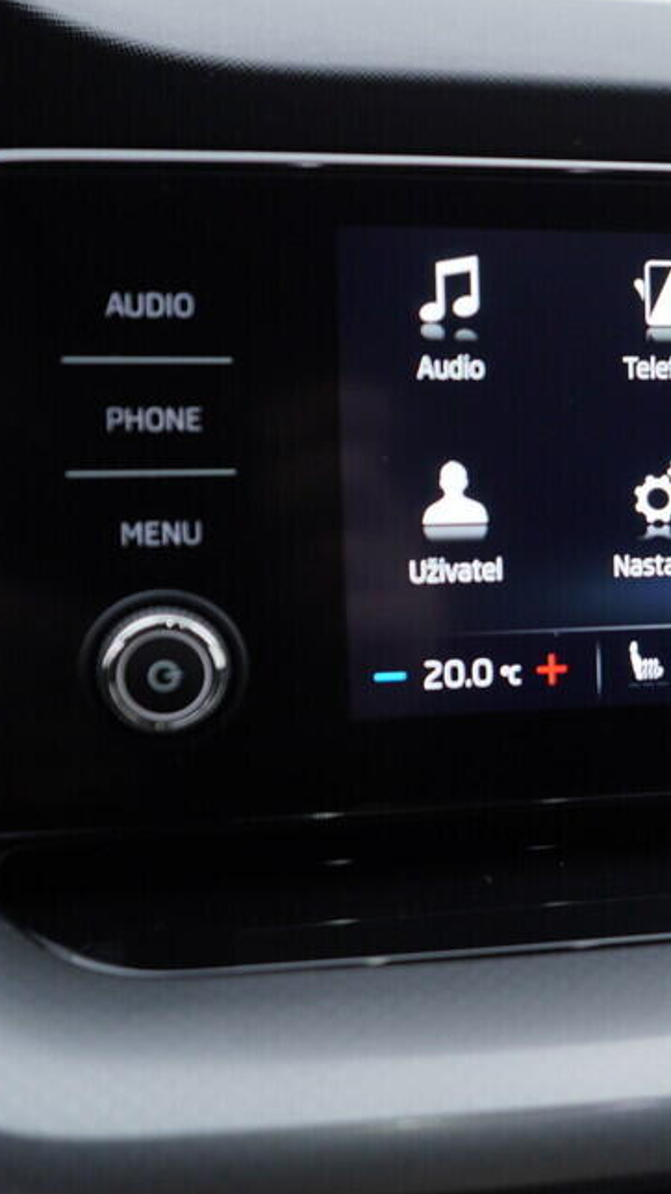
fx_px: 1899
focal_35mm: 60
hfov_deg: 19.1
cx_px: 777
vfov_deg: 34.9
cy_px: 600
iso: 125
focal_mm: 24
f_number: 3.2
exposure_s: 1/50
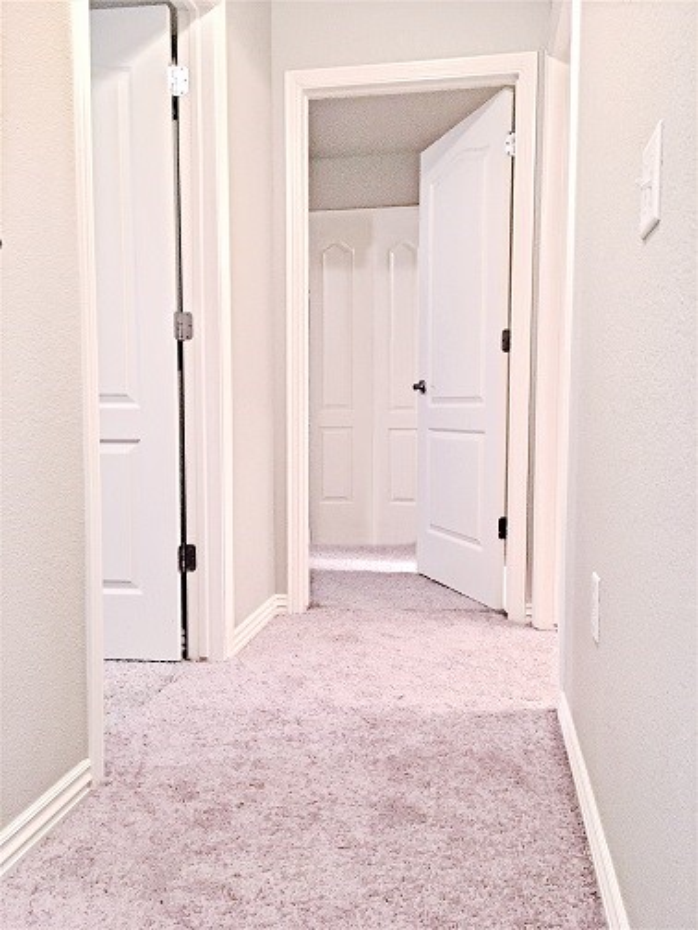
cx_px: 349
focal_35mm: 29
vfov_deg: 61.7
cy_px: 465
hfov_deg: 48.2
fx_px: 780
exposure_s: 1/15
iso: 200
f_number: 2.2
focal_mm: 4.15
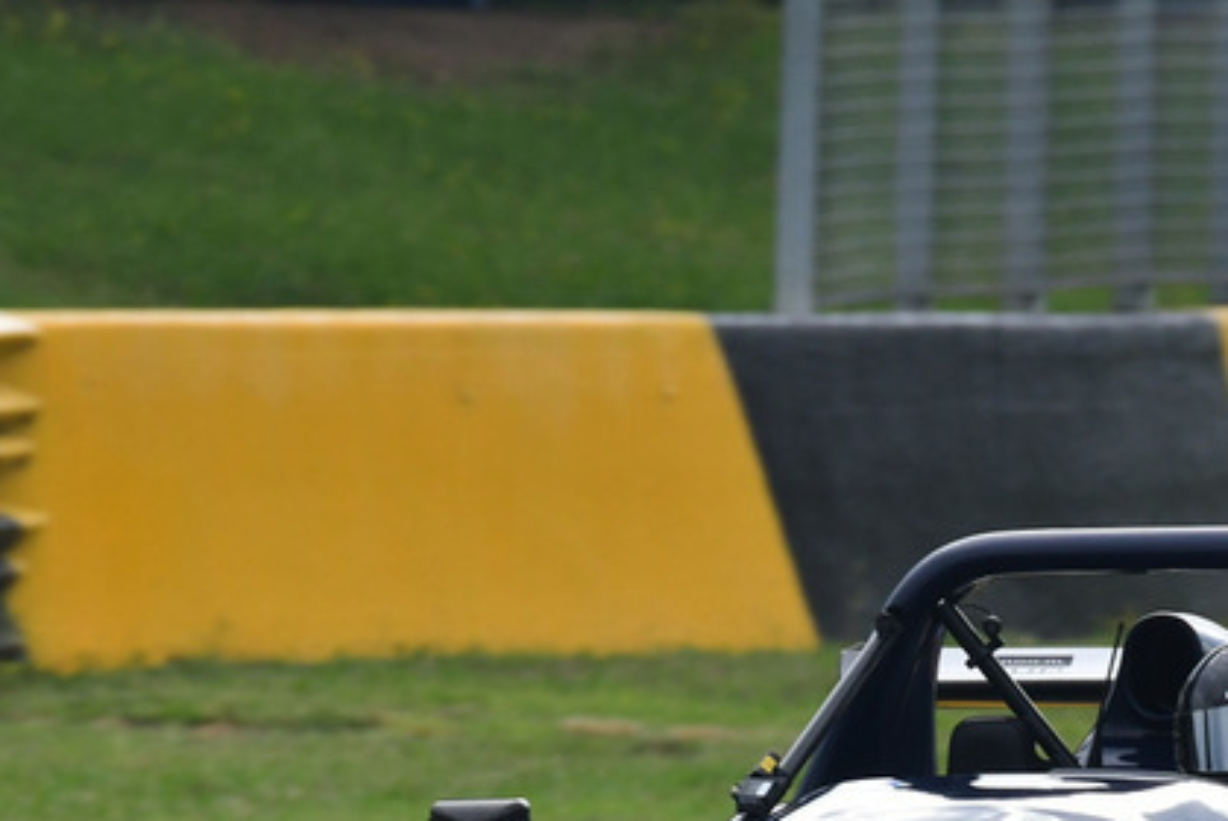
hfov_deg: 1.4
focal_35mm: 1431
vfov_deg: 1.0
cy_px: 669
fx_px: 48845
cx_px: 955
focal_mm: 500
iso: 800
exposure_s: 1/640
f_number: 10
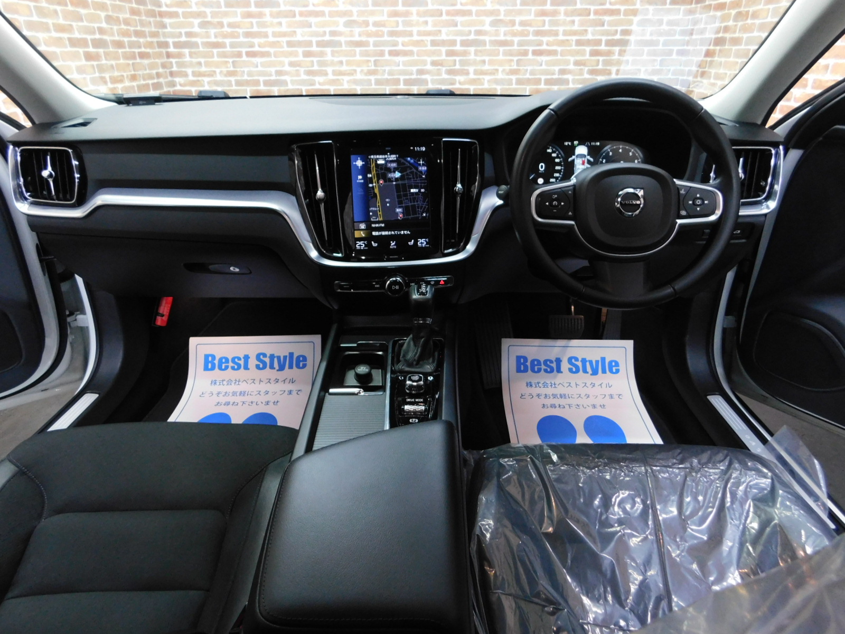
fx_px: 561
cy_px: 317
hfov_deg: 73.9
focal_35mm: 23
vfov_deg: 58.9
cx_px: 422
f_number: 3
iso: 400
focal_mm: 4
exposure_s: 1/15
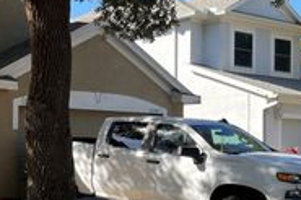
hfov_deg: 25.2
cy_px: 150
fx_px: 610
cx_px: -50
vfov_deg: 18.5
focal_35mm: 73
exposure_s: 1/705
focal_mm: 5.1
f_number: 1.6
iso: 50
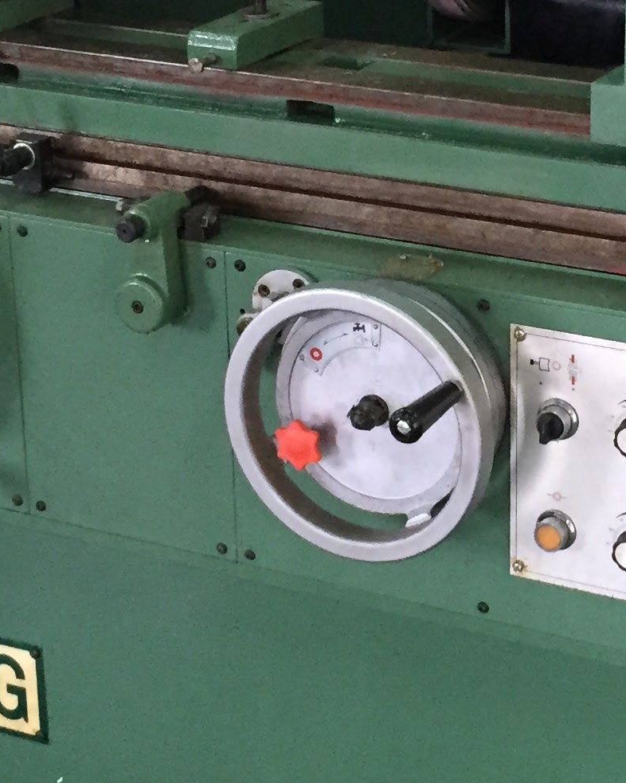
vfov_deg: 20.3
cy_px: 260
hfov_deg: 16.3
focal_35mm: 94
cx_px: 482
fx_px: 2178
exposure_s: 1/30
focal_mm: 4.15
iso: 200
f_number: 2.2
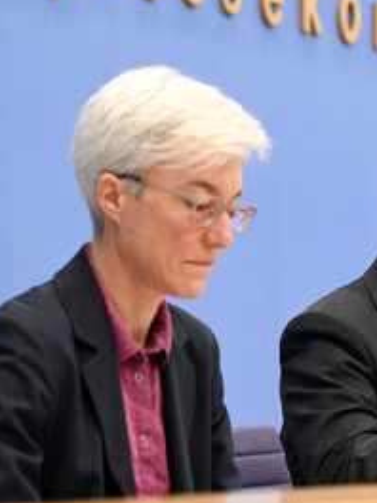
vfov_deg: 12.7
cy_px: 238
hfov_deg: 9.5
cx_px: 321
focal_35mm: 156
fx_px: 2265
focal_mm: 95
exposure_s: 1/400
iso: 3200
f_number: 5
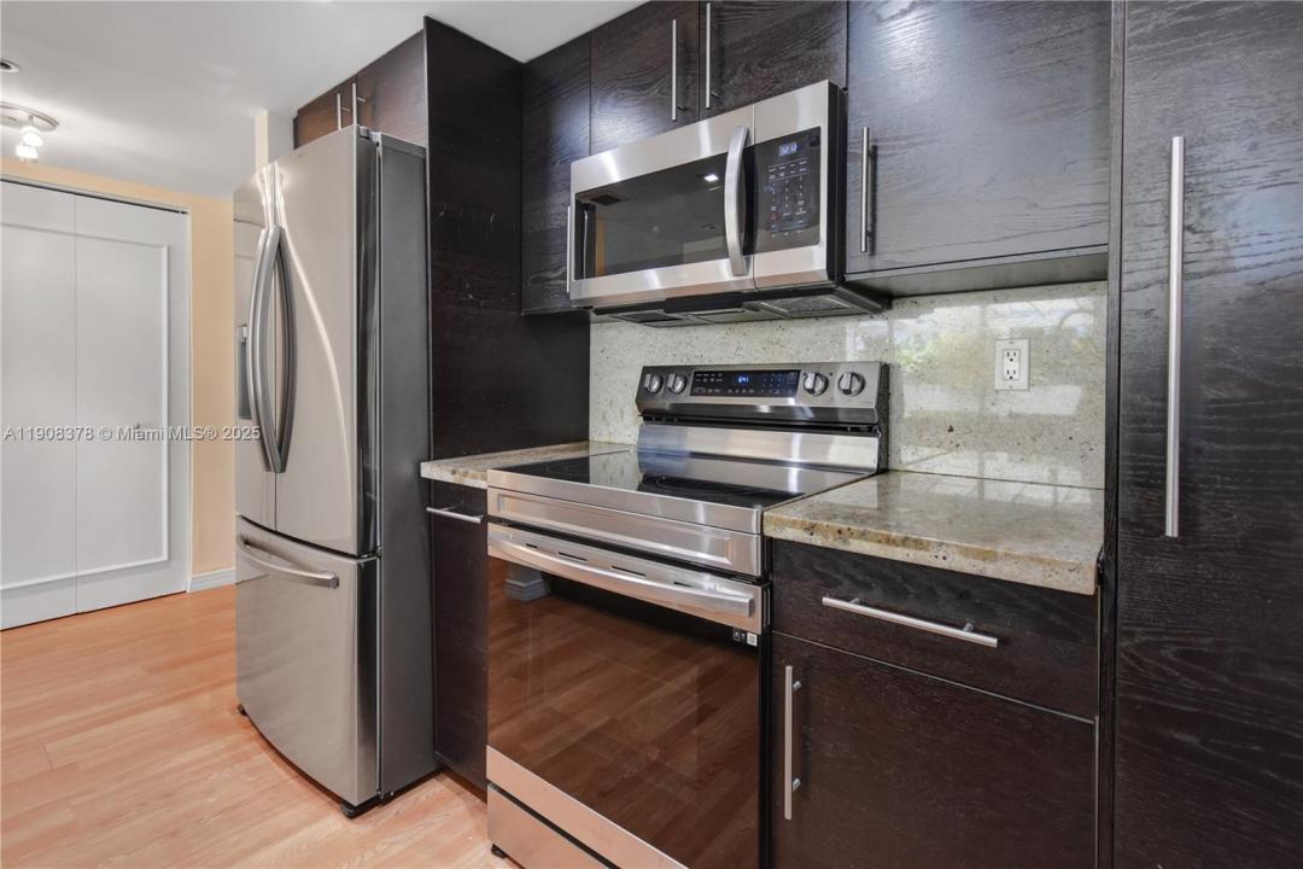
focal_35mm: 15
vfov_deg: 77.3
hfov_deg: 100.4
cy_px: 434
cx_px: 652
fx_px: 543
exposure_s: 1/25
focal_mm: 10
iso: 250
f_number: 4.5
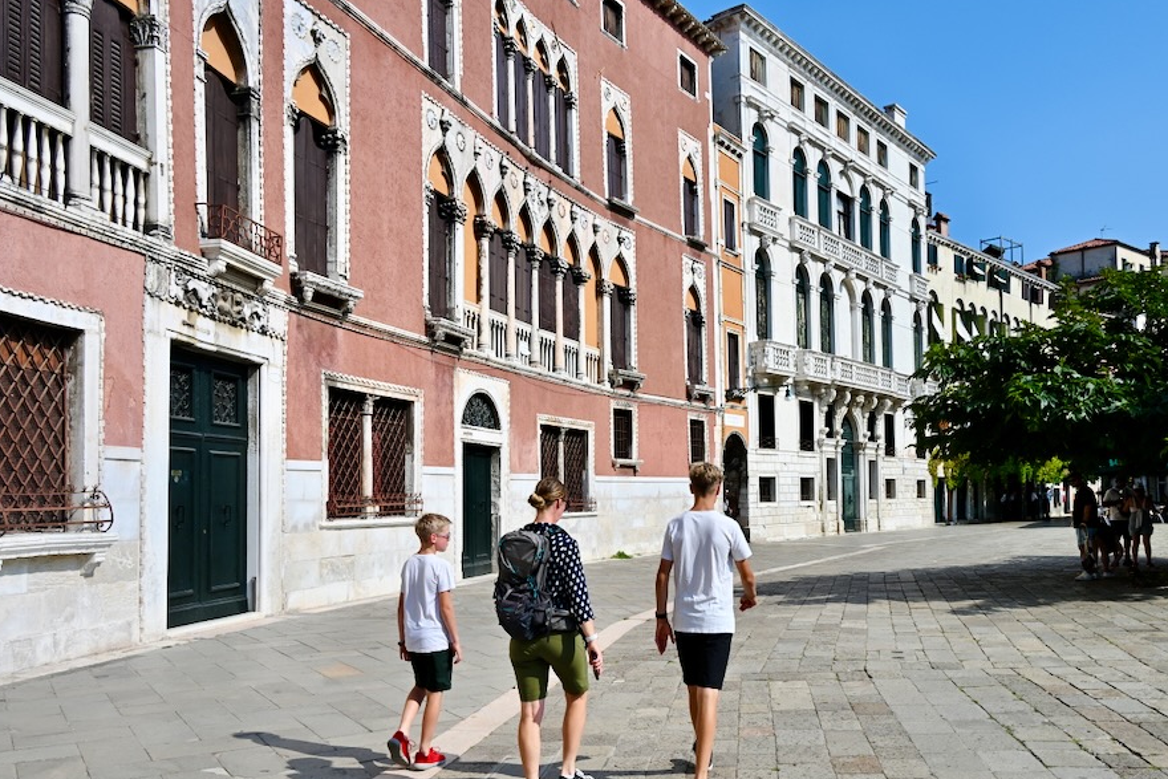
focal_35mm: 30
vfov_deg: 43.4
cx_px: 626
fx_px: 973
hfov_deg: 61.9
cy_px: 468
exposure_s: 1/250
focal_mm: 24
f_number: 11
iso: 110
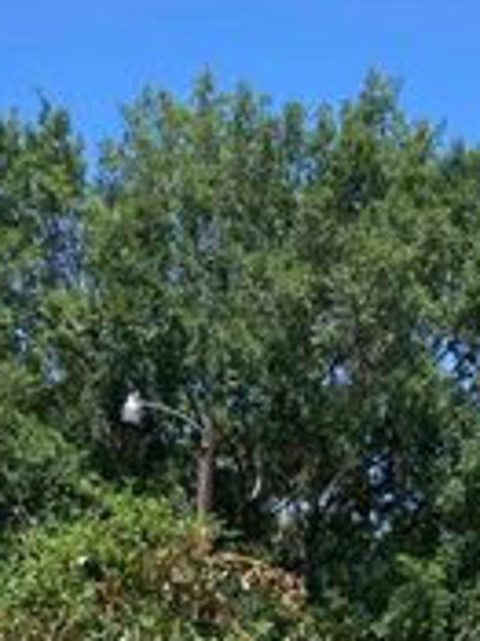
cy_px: 1079
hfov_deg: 13.8
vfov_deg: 16.1
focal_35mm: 107
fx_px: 1981
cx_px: 220
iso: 20
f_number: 1.8
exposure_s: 1/1499
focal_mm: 3.99
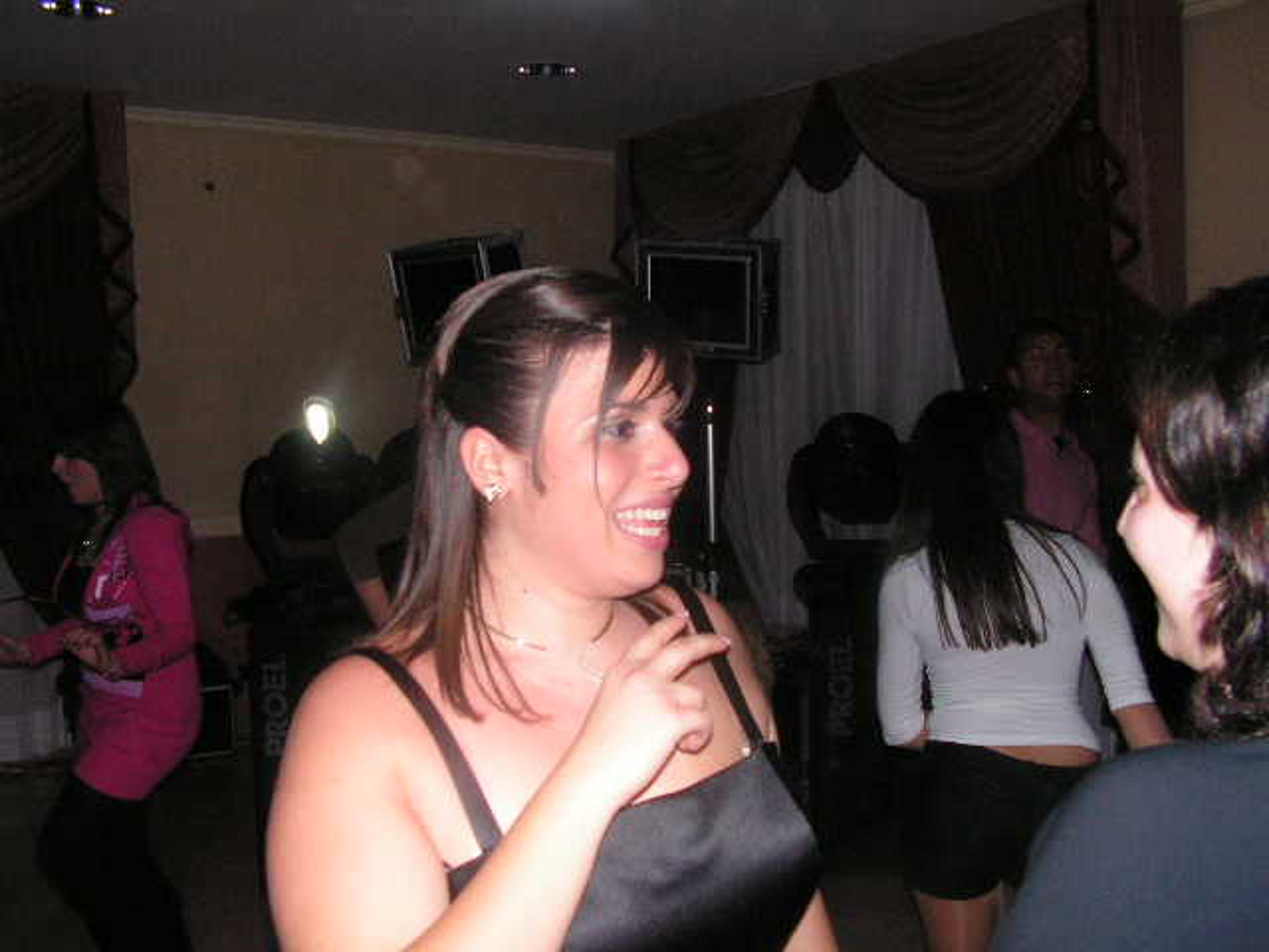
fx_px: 1320
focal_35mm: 36
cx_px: 634
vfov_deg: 39.7
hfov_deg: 51.4
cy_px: 476
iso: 200
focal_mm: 6
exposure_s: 1/40
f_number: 3.2
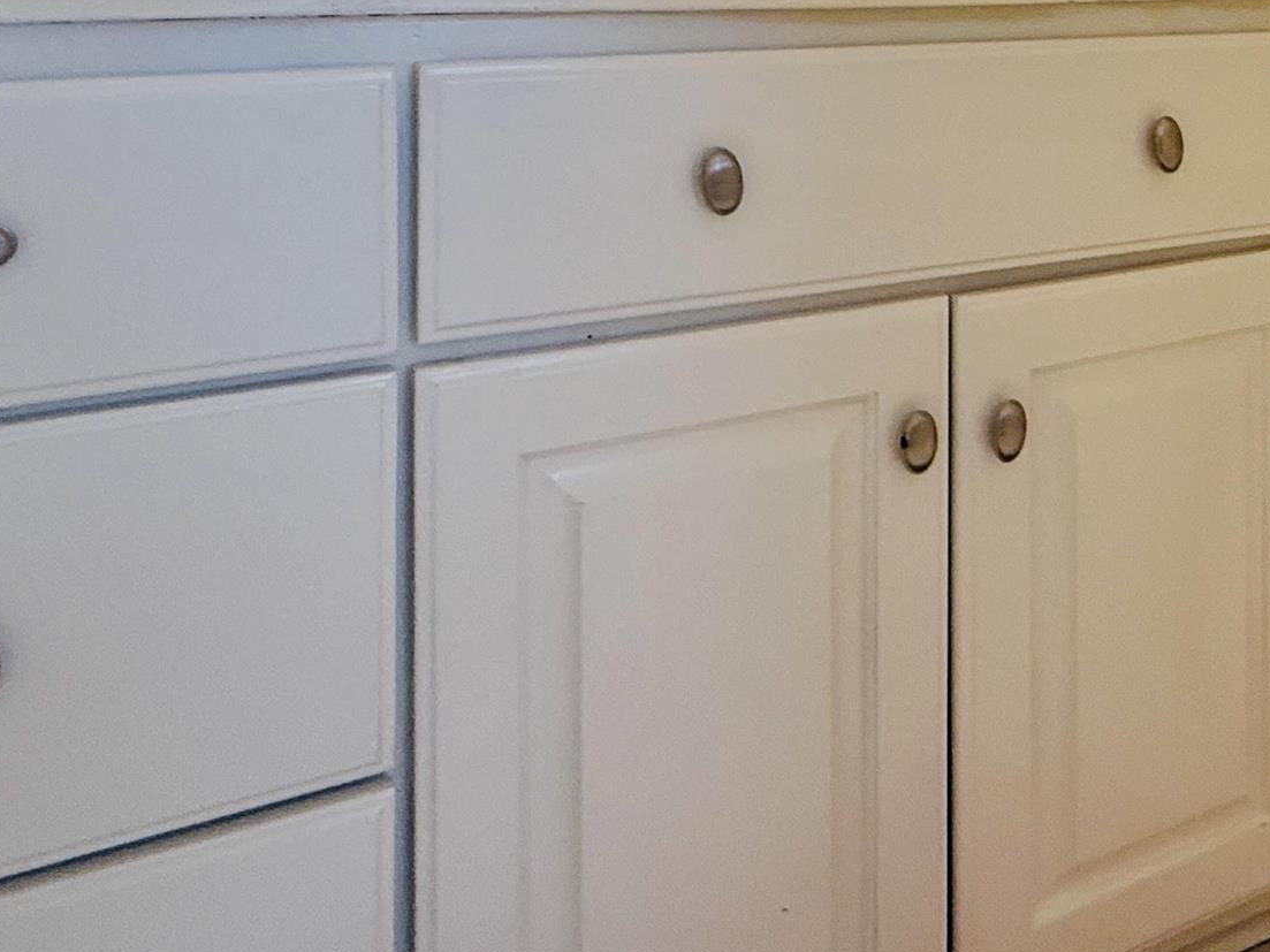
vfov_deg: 33.0
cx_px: 1042
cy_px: -47
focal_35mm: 39
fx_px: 1431
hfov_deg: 45.1
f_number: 2.2
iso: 250
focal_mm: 2.22
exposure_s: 1/120
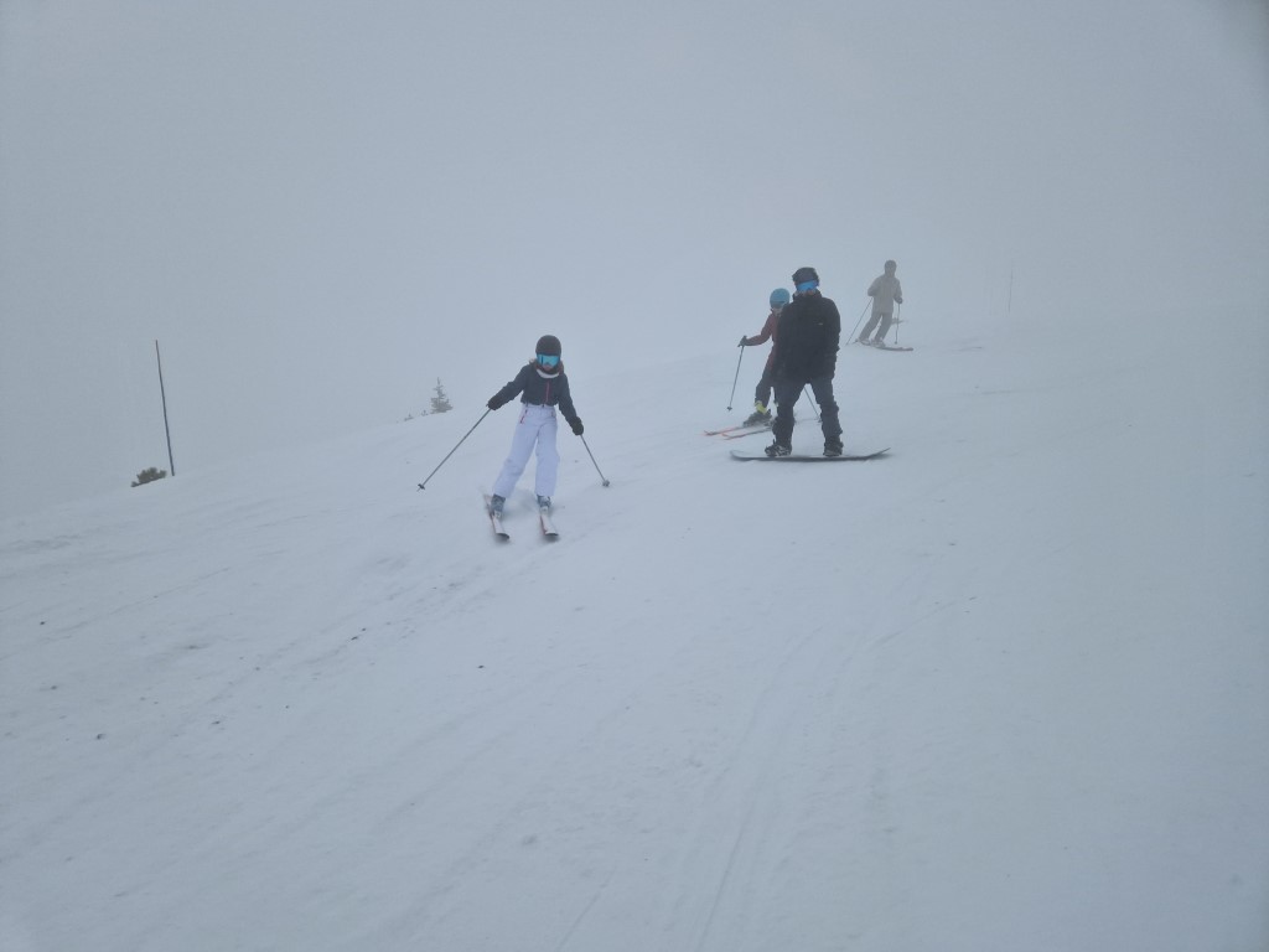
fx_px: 843
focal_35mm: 23
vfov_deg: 58.9
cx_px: 634
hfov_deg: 73.9
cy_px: 476
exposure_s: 1/4720
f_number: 1.8
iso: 50
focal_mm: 5.4
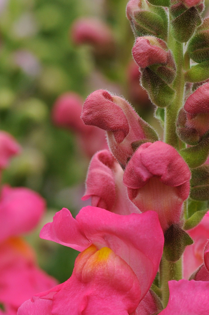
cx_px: 183
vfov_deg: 5.4
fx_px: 3321
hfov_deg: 3.6
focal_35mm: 380
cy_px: 267
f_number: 8
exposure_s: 1/100
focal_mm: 105
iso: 200
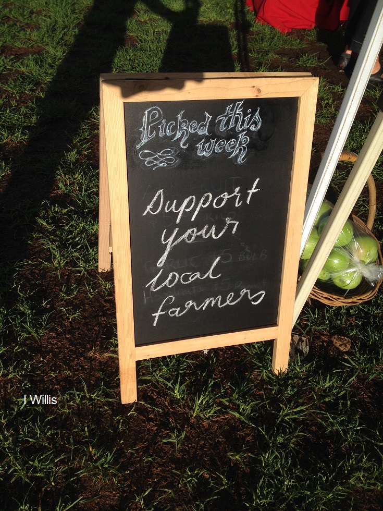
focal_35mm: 35
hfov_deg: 40.7
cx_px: 192
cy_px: 256
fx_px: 516
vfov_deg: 52.6
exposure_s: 1/2304
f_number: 2.4
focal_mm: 4.28
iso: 50
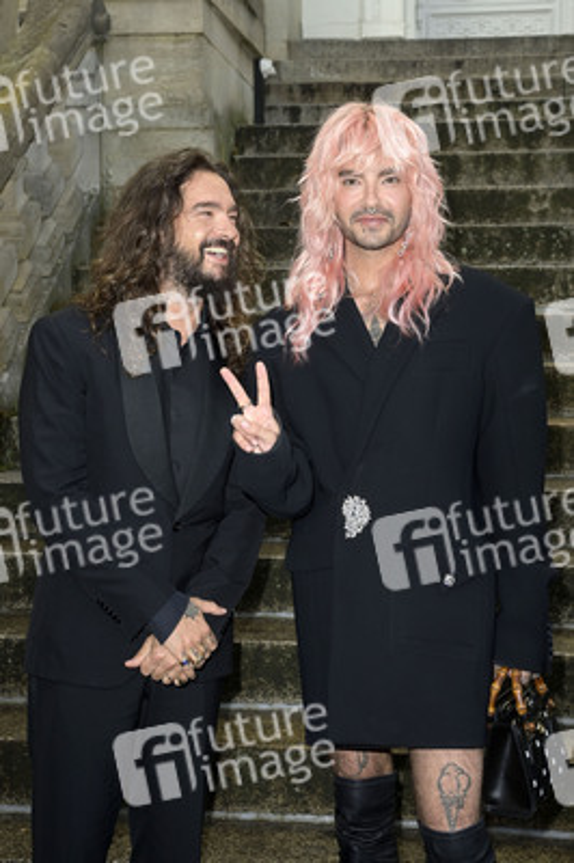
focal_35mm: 52
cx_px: 287
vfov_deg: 38.2
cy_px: 432
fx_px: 1246
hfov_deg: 25.9
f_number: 7.1
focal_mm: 52
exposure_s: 1/250
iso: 640
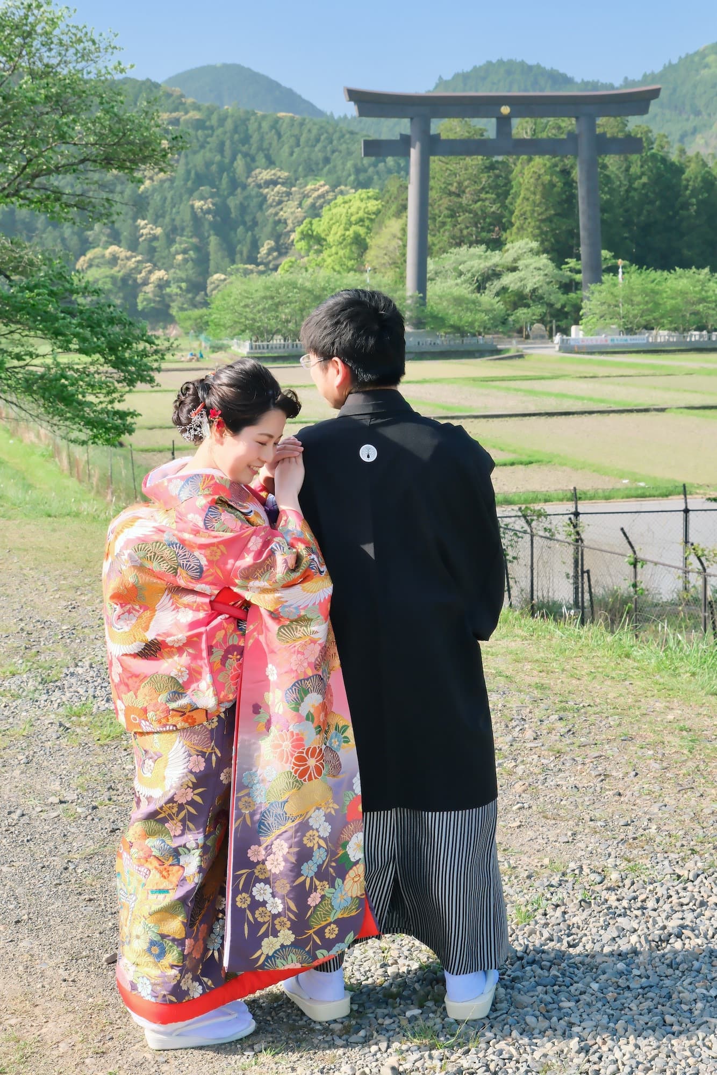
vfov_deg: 35.6
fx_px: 1672
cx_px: 358
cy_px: 538
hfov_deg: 24.2
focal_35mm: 56
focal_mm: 37.6
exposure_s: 1/250
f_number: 10
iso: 800
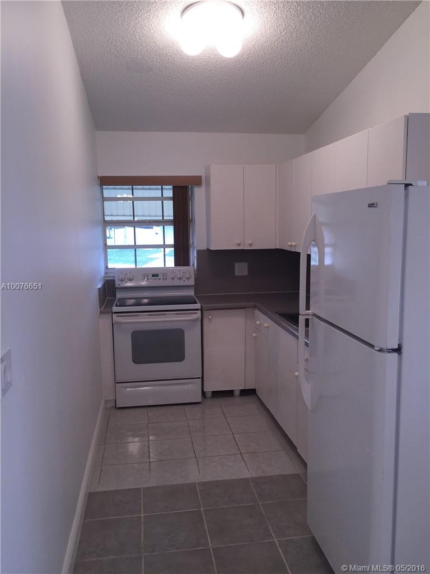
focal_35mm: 29
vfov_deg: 61.7
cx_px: 215
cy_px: 287
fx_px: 480
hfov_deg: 48.2
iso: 32
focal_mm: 4.15
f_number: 2.2
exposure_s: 1/60
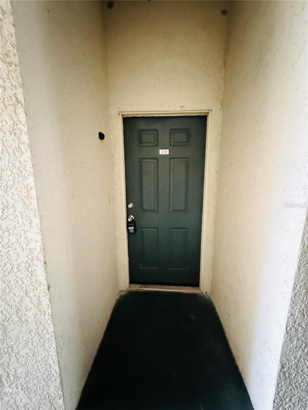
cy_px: 205
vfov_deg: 102.1
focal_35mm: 14
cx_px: 154
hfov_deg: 85.7
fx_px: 166
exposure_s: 1/30
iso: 2000
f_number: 2.2
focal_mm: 2.22
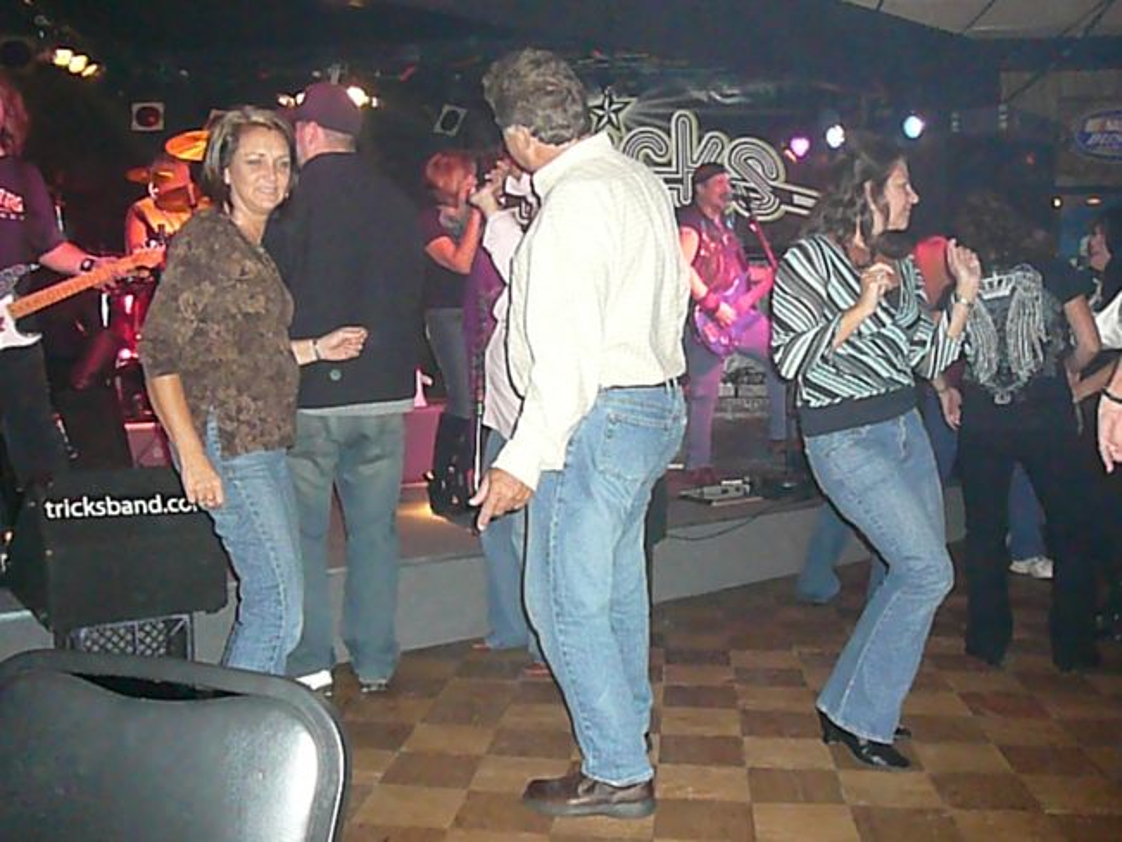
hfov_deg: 52.6
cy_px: 421
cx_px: 561
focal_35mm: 35
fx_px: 1135
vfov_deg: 40.7
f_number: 2.8
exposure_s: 1/30
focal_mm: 5.2
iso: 1000
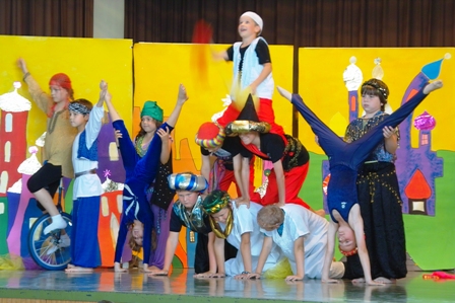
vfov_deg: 10.2
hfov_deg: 15.2
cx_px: 228
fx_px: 1707
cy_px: 152
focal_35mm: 135
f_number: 5.6
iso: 200
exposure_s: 1/13
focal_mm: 78
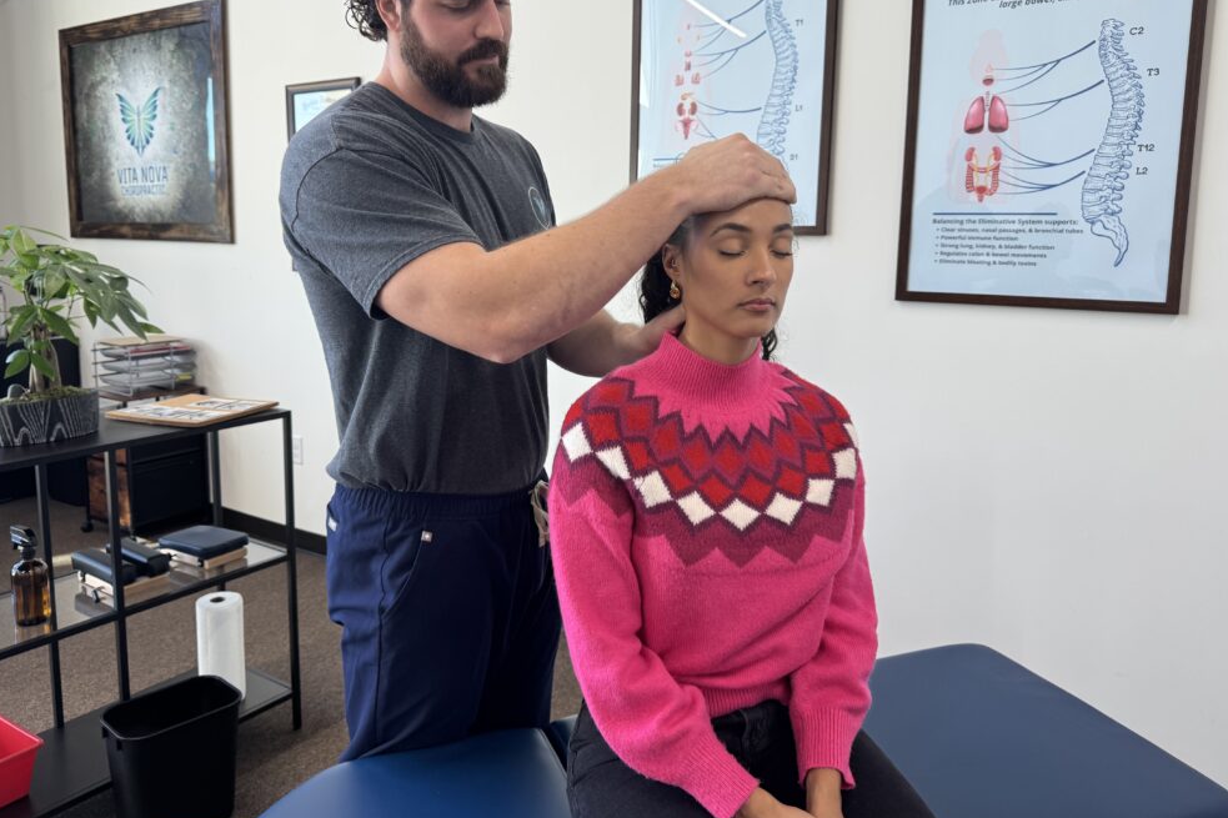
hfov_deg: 69.4
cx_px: 590
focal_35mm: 26
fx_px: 887
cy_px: 350
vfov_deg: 49.4
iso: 80
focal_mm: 6.76
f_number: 1.78
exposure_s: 1/120
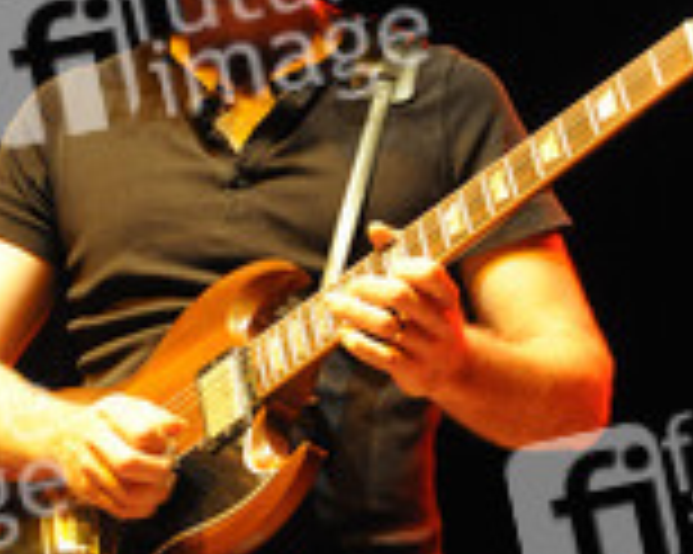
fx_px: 3505
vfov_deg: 9.0
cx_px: 328
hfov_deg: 11.3
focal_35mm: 171
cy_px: 266
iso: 5000
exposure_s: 1/60
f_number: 5.6
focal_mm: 70
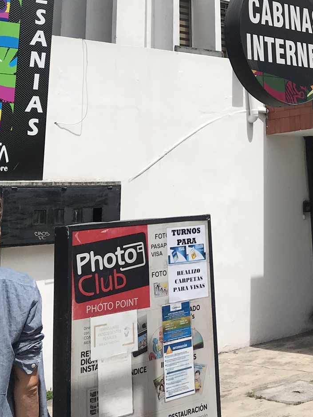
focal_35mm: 61
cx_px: 252
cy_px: -37
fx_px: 735
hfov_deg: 23.7
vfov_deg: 28.8
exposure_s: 1/4367
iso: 20
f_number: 1.8
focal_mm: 3.99
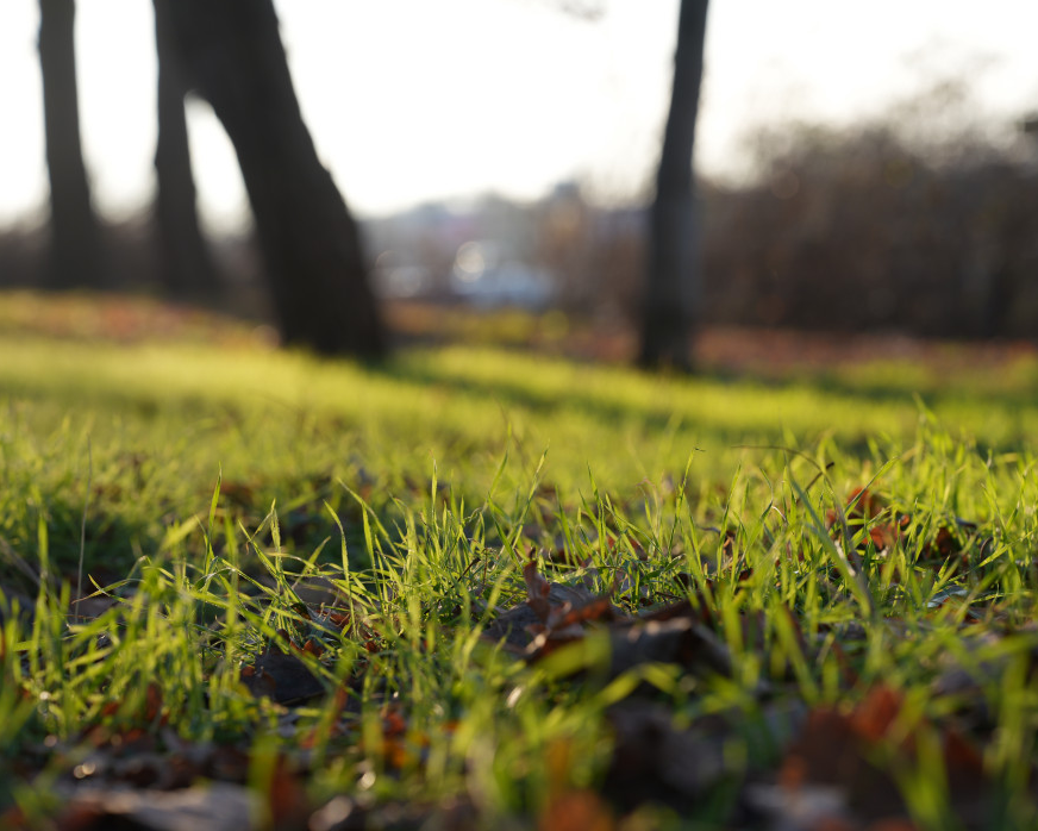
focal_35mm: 80
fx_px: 2458
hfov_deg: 23.8
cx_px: 620
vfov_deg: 19.2
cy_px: 414
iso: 100
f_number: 4
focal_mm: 70
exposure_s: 1/200
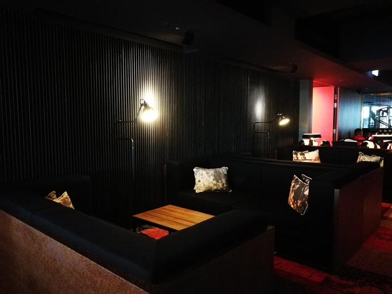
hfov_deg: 65.3
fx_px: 306
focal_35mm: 27
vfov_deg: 51.4
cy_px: 147
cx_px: 196
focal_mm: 4.5
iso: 2000
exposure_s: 1/16.7
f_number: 2.2
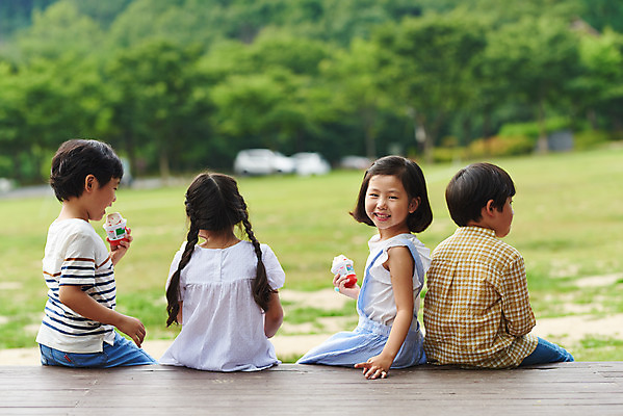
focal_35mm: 85
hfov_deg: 23.9
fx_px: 1472
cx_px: 312
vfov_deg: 16.1
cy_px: 208
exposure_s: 1/1250
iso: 250
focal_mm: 85
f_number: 2.5
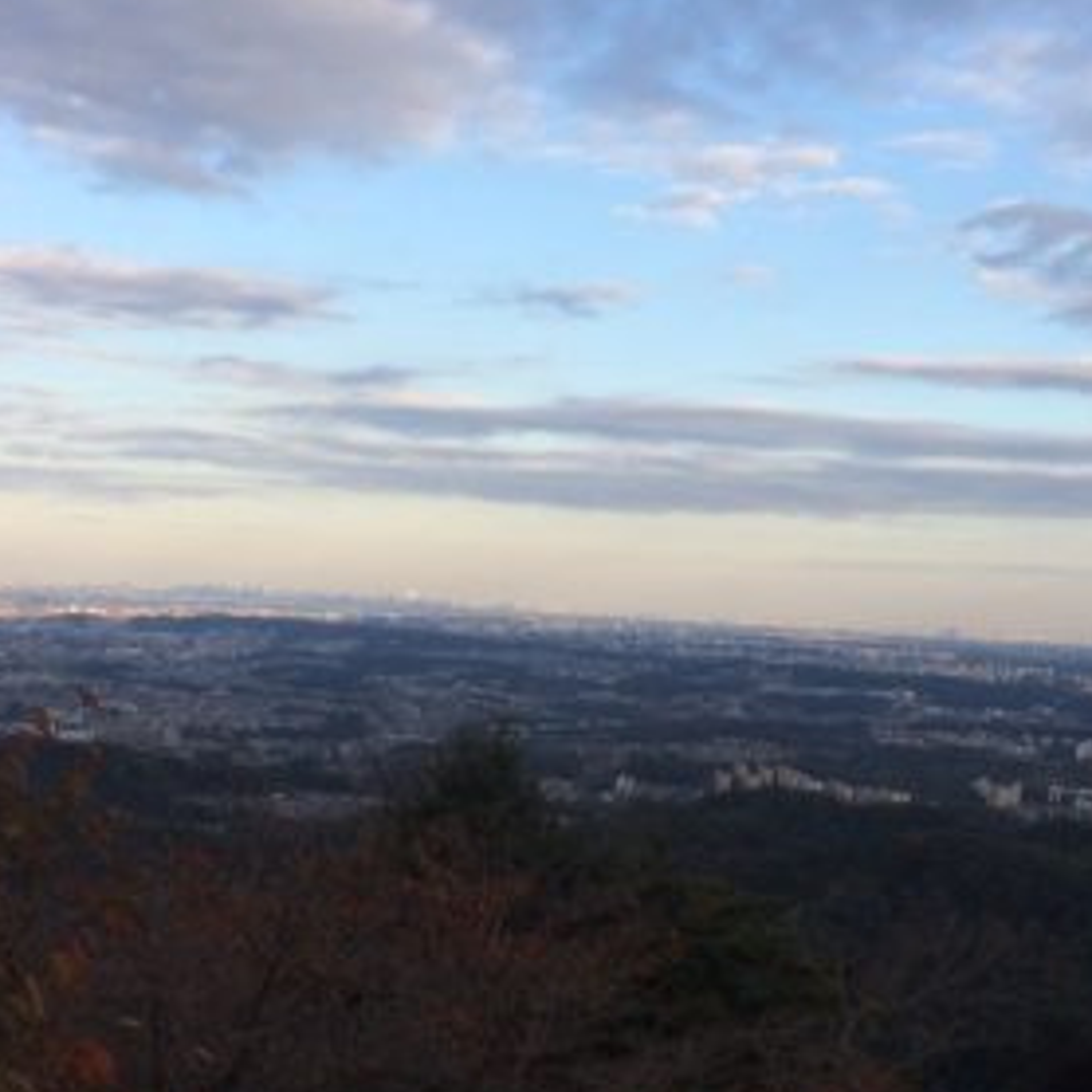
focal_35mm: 59
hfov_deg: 29.0
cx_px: 609
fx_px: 2106
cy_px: 519
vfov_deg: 29.1
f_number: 2.2
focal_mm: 4.15
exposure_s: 1/954
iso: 32
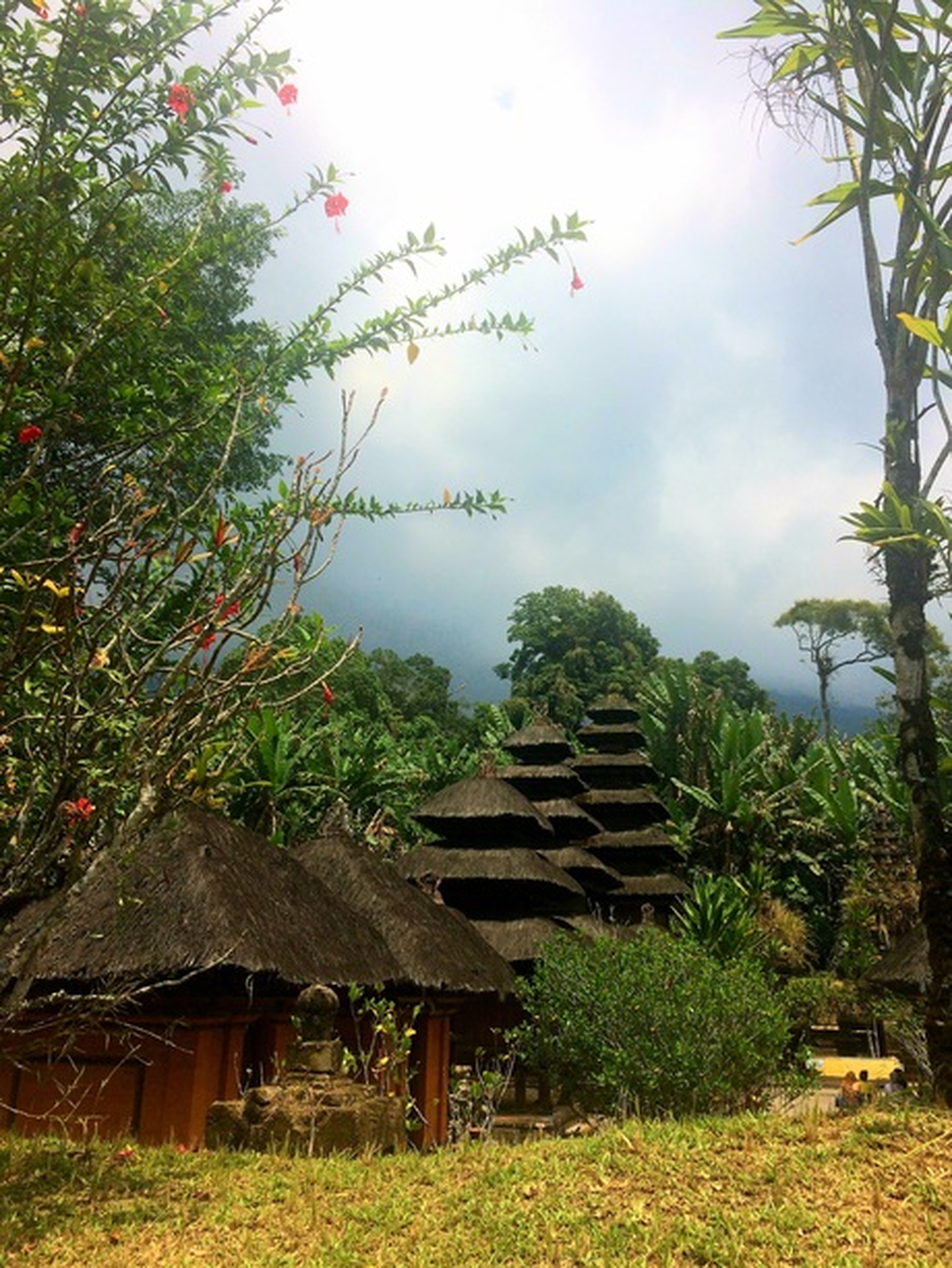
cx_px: 476
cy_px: 634
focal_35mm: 29
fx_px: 1063
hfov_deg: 48.2
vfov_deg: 61.6
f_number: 2.2
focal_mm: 4.15
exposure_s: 1/5000
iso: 32
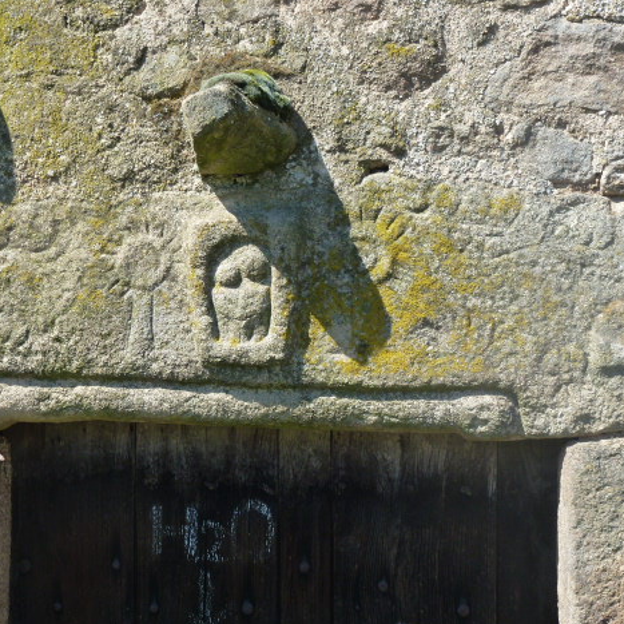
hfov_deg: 25.0
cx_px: 291
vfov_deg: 25.0
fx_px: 1407
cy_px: 319
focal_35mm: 69
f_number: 4.4
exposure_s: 1/400
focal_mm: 10.1
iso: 160
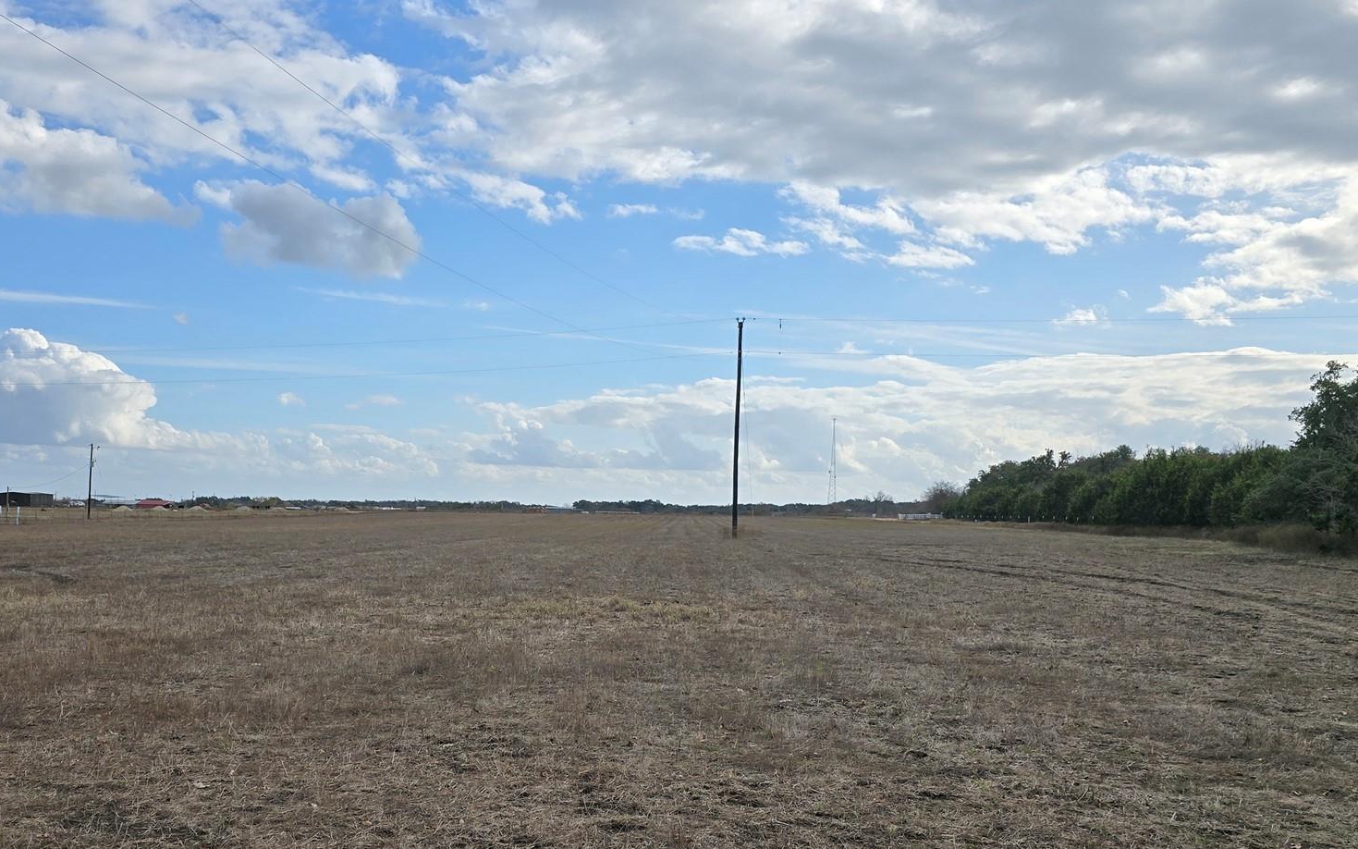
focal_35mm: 34
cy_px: 503
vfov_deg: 37.1
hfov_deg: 56.5
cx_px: 586
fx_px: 1258
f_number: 1.7
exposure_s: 1/1008
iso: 12
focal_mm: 6.3
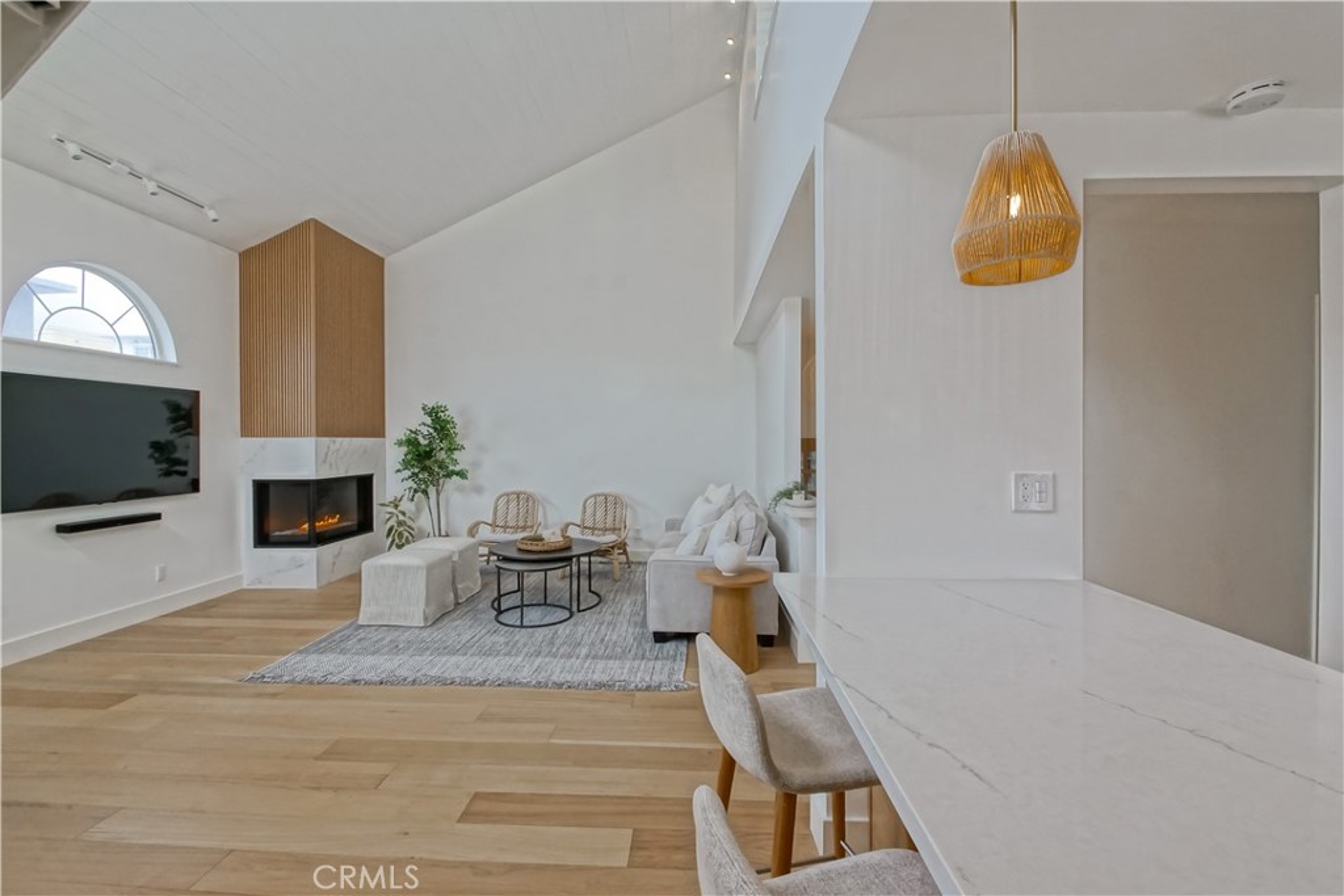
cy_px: 448
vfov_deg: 77.3
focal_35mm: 15
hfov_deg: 100.4
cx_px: 672
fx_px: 560
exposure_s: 1/60
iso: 400
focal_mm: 10
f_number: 8
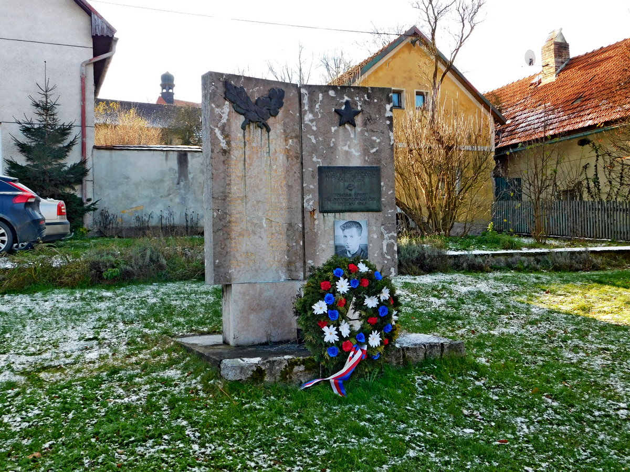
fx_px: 655
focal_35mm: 36
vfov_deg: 39.7
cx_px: 315
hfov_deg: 51.4
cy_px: 236
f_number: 3.5
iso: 125
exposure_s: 1/200
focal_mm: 6.3
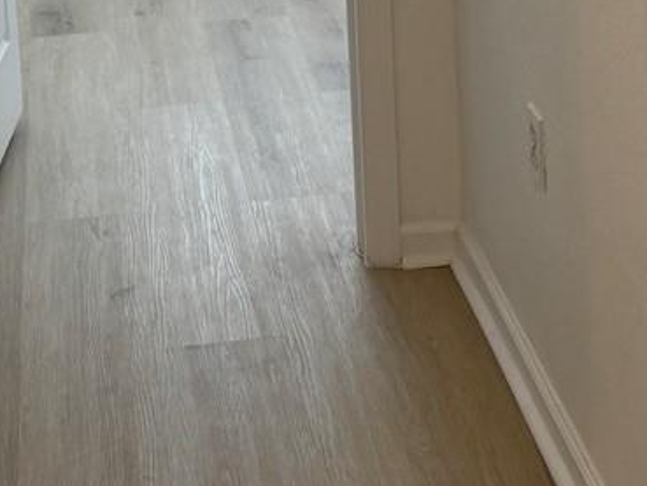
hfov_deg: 18.9
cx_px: 254
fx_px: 1944
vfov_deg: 13.3
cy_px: -291
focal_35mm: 104
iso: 160
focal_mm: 6.76
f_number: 1.78
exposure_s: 1/120
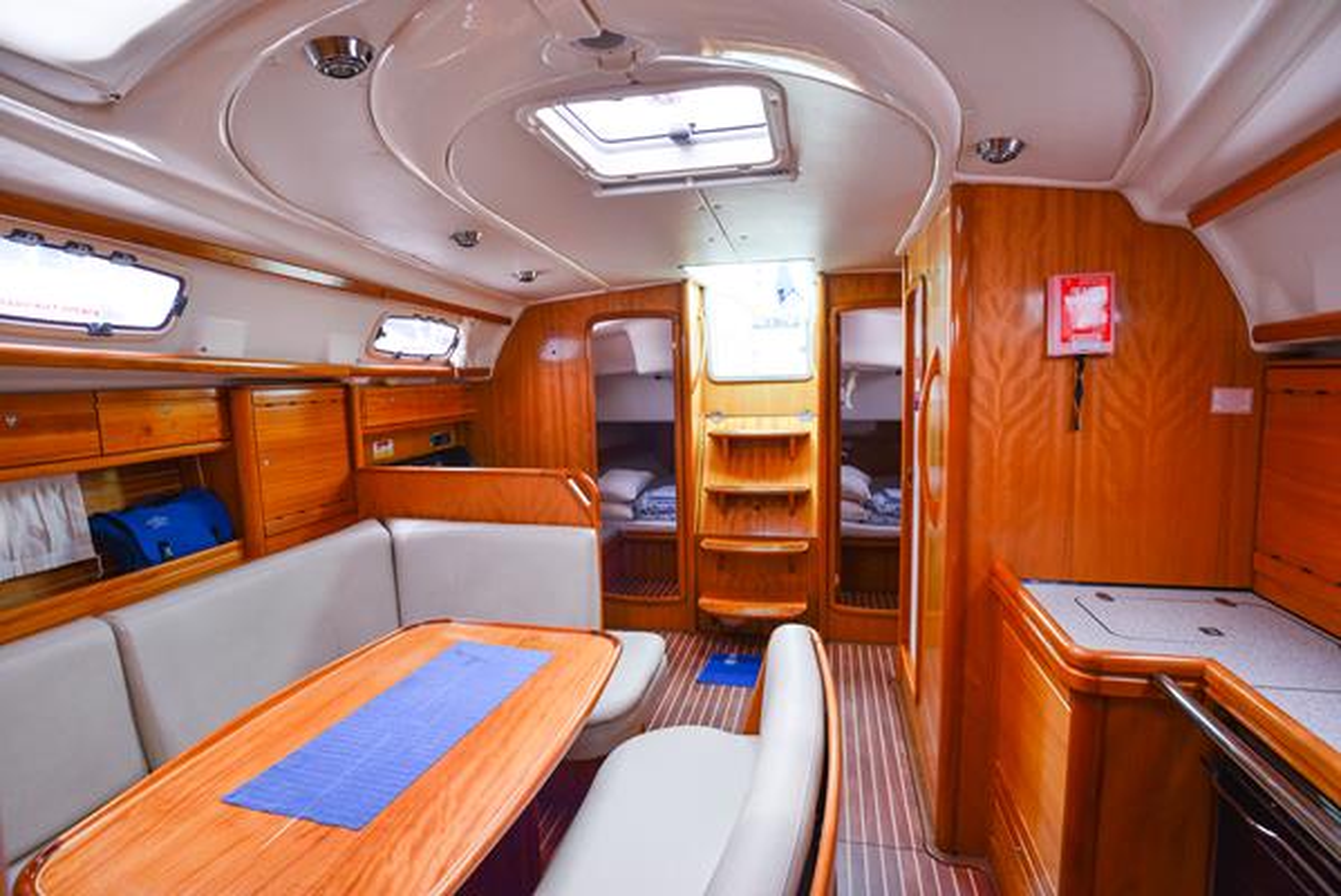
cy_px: 448
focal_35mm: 17
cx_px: 670
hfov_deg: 93.2
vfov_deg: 70.5
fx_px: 634
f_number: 5.6
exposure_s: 1/125
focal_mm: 17
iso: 800
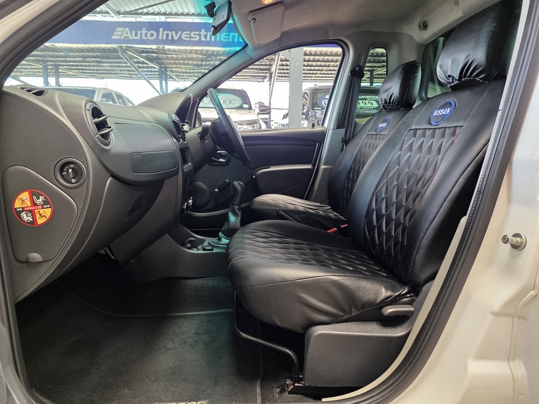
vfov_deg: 58.9
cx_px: 270
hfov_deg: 73.9
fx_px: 358
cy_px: 202
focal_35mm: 23
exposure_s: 1/100
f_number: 1.7
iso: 160
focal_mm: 6.25
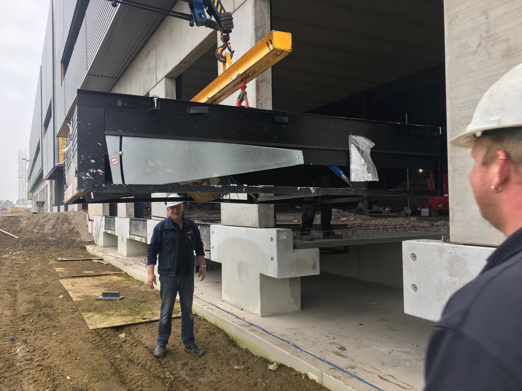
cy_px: 196
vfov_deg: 48.2
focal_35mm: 29
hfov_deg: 61.7
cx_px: 261
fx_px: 437
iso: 40
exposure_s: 1/100
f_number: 2.2
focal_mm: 4.15
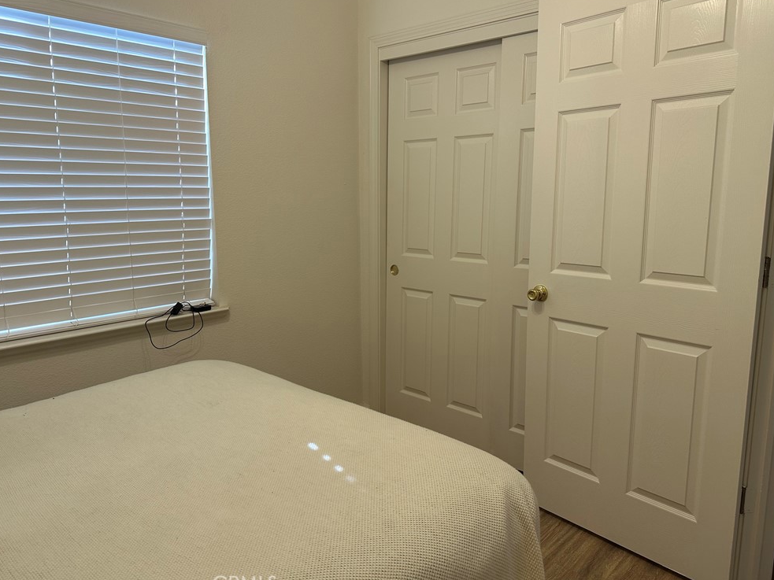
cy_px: 292
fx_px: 559
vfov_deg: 54.9
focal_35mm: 25
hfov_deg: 69.4
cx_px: 382
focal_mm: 6.86
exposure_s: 1/120
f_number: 1.78
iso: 125
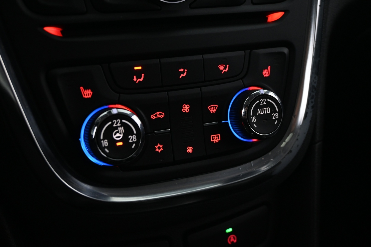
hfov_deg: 46.4
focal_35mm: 42
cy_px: 124
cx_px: 186
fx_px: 433
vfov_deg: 31.9
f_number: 4.5
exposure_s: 1/15
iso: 1600
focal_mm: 28
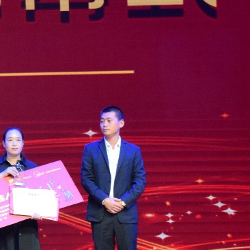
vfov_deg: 7.8
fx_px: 1822
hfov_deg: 7.7
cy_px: 67
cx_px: -169
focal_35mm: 223
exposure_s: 1/200
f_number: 8
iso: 1000
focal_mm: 40
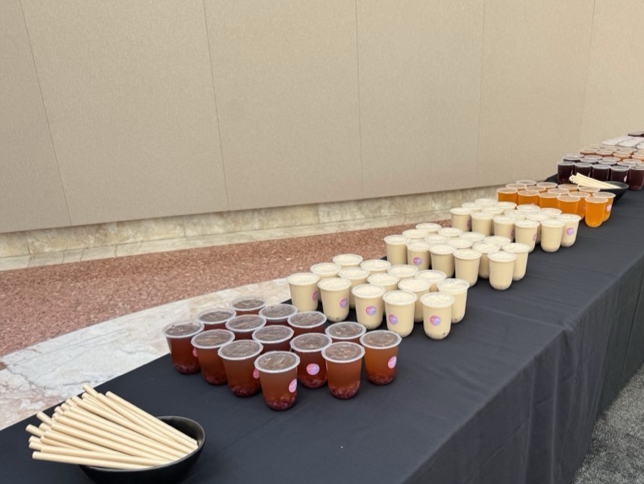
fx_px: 633
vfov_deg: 41.2
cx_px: 413
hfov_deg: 53.2
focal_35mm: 34
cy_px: 327
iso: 80
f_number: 1.78
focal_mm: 6.76
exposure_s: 1/121
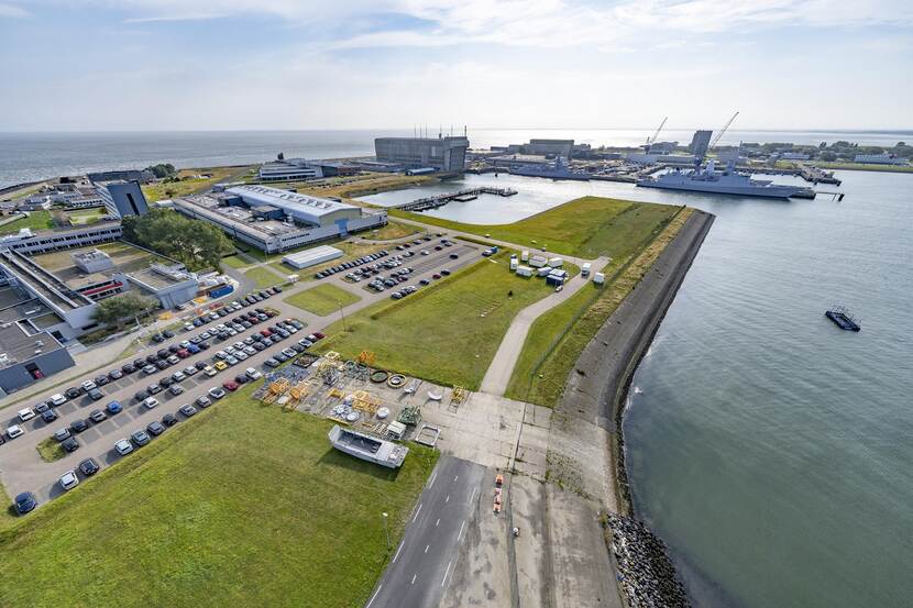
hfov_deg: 108.3
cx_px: 456
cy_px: 304
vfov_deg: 85.4
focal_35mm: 13
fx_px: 330
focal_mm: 13
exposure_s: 1/320
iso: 320
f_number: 16
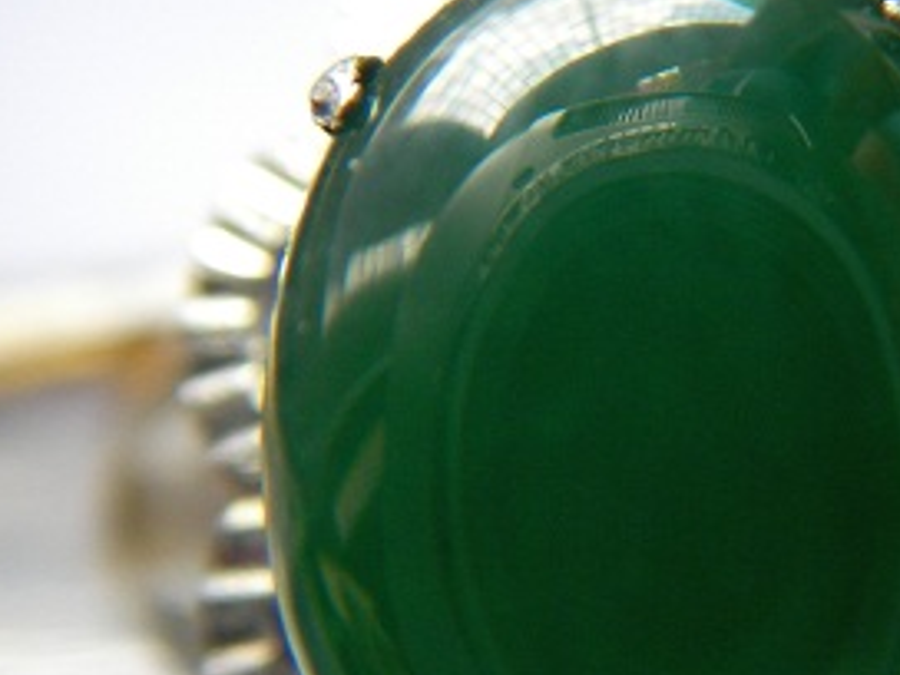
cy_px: 389
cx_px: 708
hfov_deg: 23.8
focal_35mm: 81
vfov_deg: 18.2
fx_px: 2106
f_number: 3.3
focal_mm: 6.3
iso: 91
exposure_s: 1/50
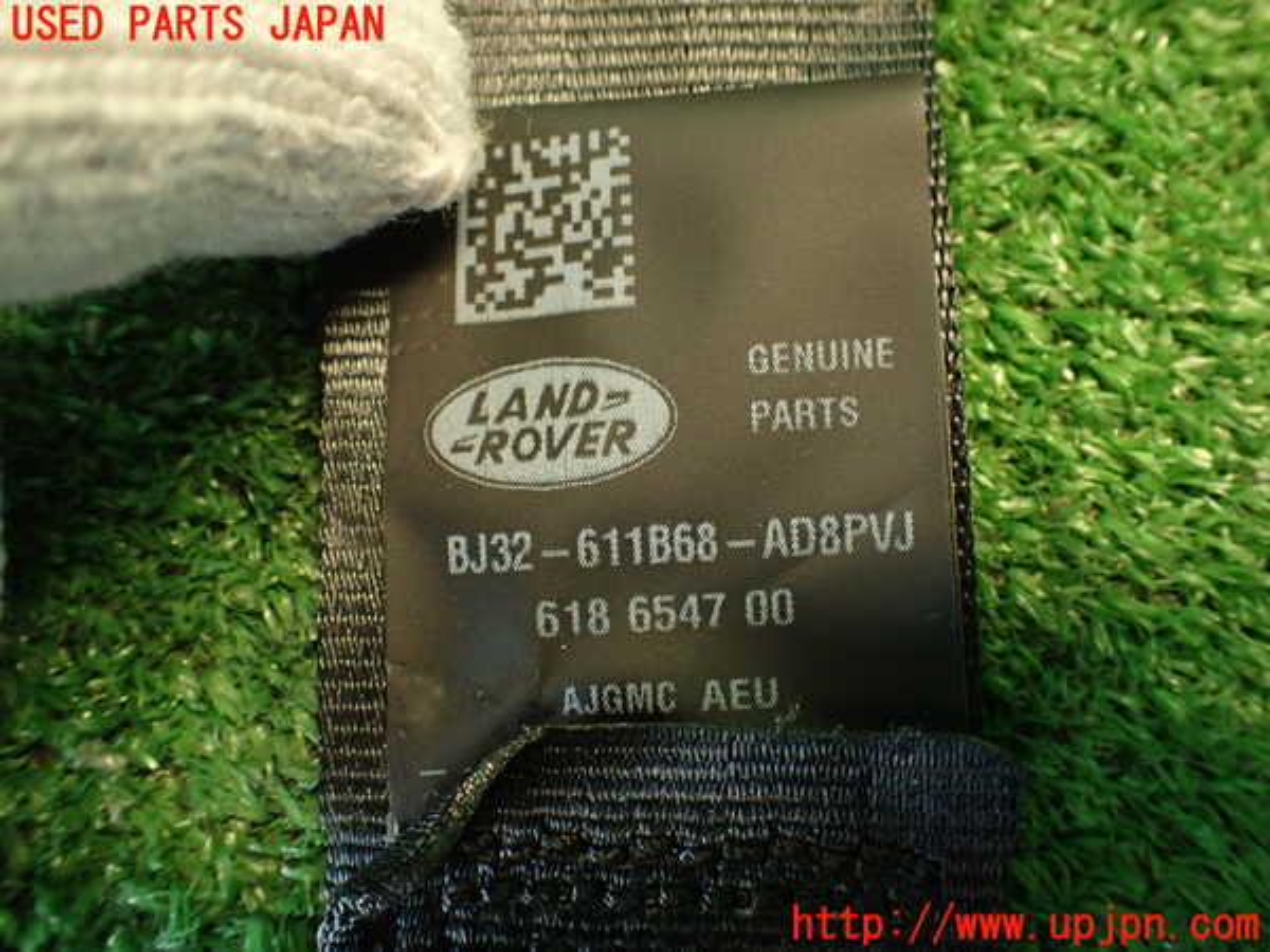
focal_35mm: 32
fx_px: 1174
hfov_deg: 56.8
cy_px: 476
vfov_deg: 44.2
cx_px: 635
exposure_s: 1/30
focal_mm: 5.79
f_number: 2.4
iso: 500
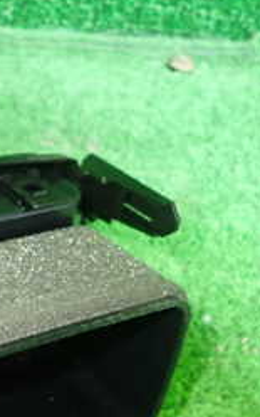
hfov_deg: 19.1
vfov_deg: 31.1
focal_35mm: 64
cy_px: 340
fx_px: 726
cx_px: -60
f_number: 2
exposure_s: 1/30
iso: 500
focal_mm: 4.5
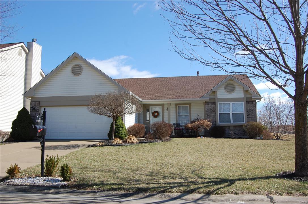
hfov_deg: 55.2
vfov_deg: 38.3
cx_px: 154
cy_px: 102
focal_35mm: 34
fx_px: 295
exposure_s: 1/250
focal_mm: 23
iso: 200
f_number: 8
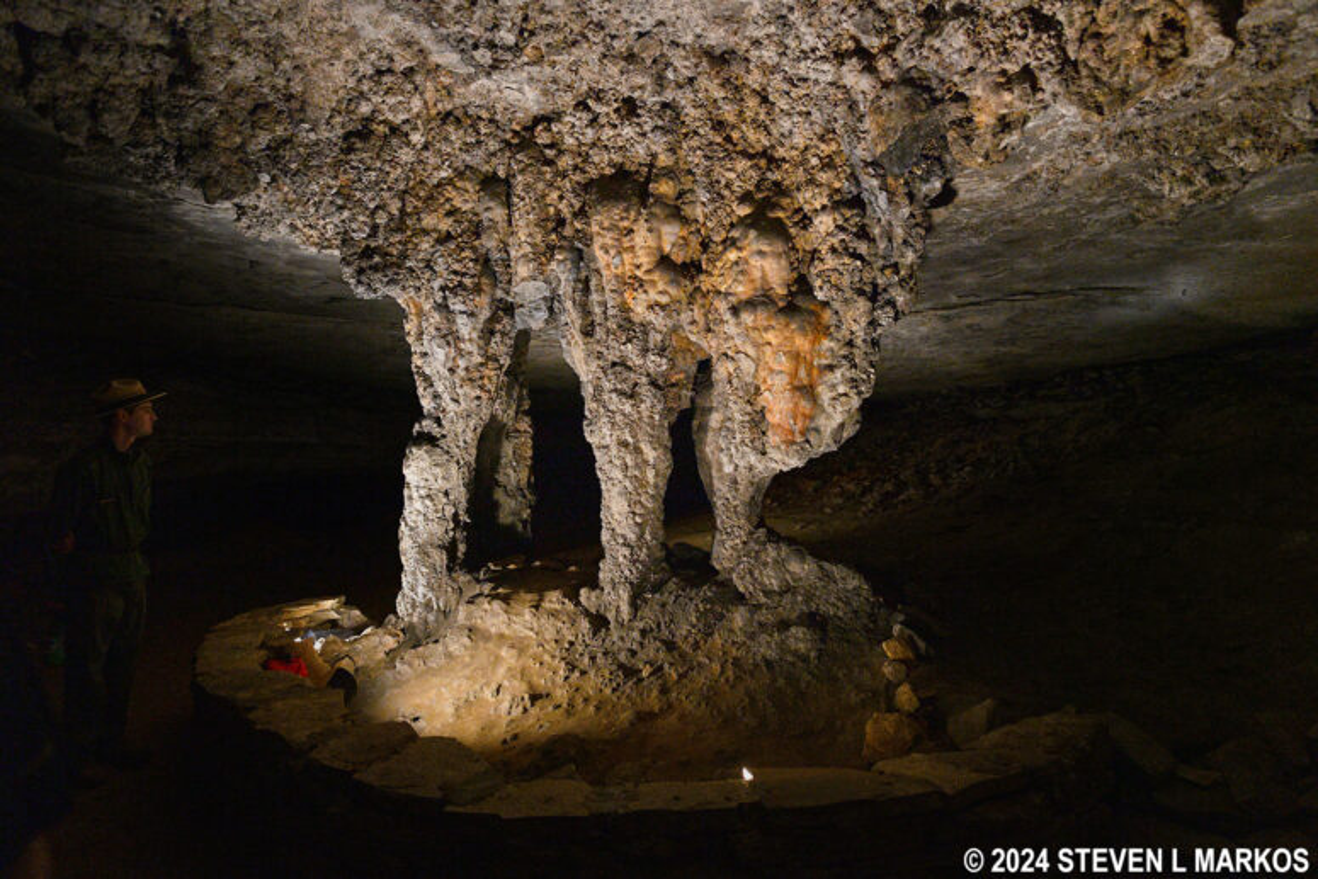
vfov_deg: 62.0
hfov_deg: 84.0
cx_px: 659
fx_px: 732
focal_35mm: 20
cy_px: 440
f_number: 2.8
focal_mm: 20
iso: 10000
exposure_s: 1/160
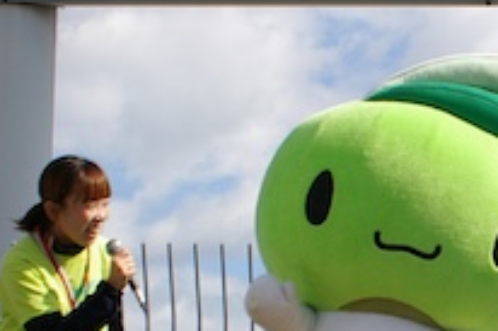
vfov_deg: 8.7
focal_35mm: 157
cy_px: 335
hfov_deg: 12.9
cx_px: 539
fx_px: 2170
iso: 400
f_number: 4
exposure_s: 1/4000
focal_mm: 36
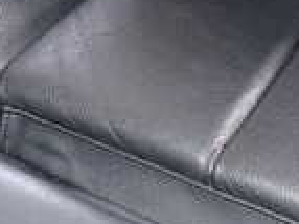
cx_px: 284
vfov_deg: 14.1
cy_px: 138
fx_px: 906
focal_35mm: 105
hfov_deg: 18.3
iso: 400
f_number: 2
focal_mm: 4.5
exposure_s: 1/100
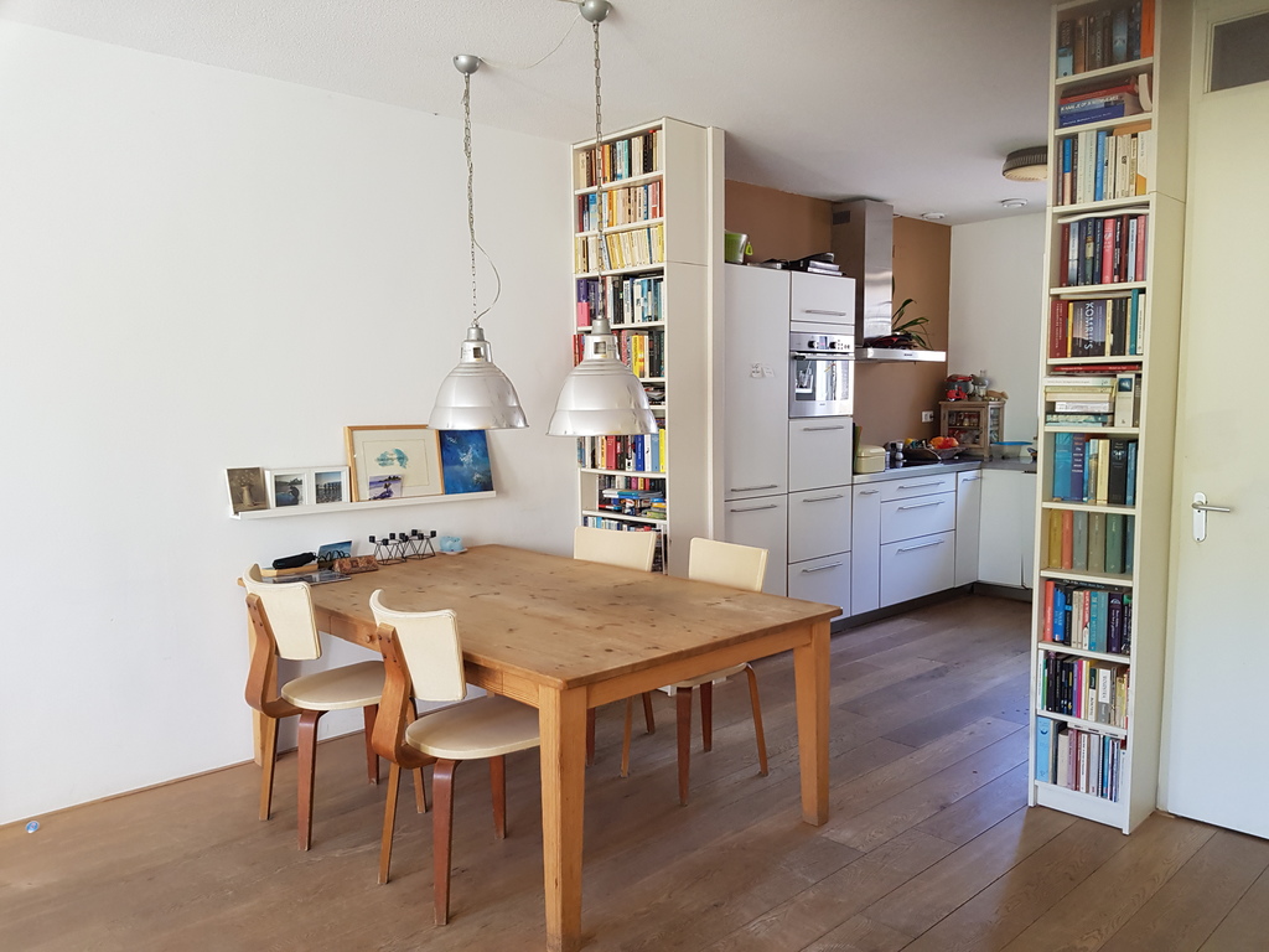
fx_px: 953
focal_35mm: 26
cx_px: 634
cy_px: 476
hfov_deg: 67.3
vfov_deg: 53.1
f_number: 1.7
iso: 125
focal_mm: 4.2
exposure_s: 1/60
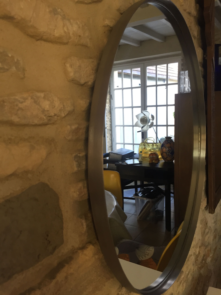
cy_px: 148
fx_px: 247
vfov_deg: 61.7
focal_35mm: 29
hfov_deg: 48.2
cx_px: 110
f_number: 2.2
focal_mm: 4.15
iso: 40
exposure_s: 1/30
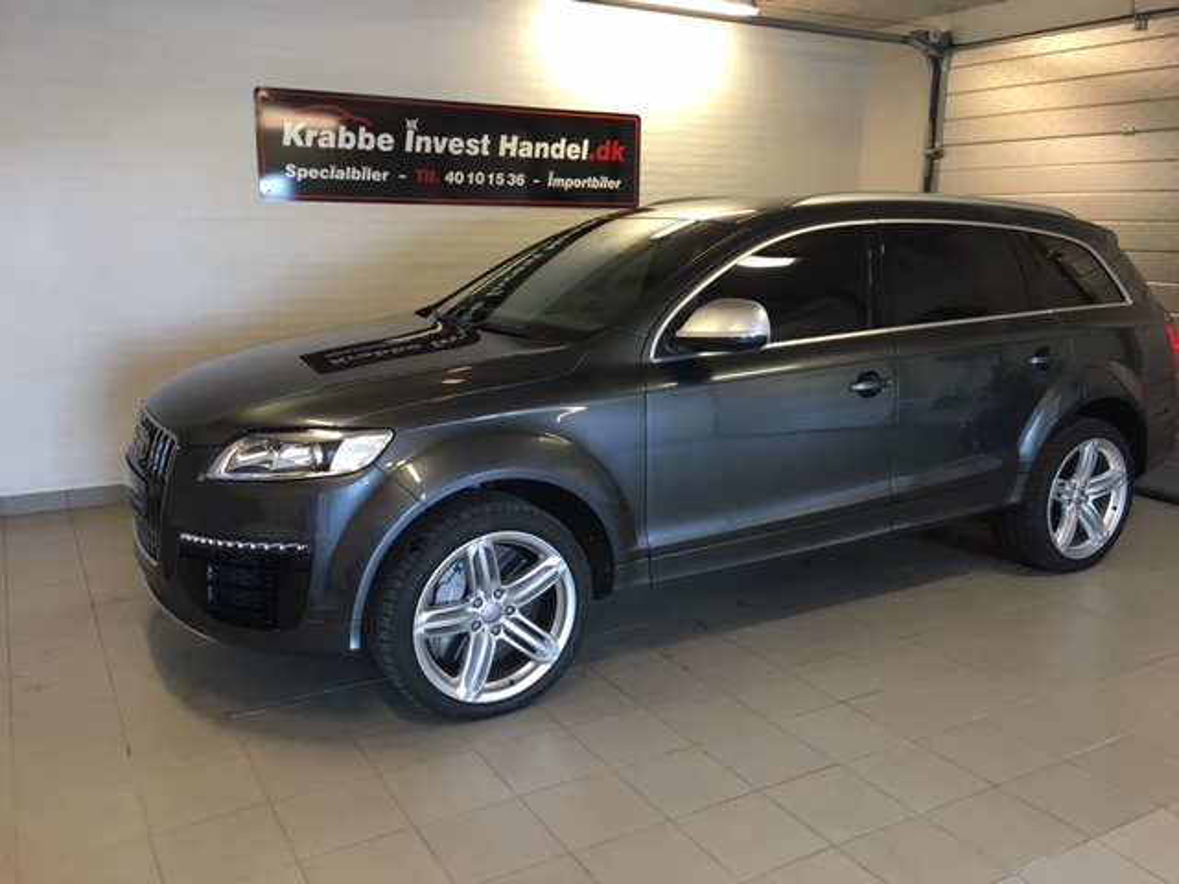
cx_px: 590
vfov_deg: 48.2
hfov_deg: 61.7
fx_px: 988
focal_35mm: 29
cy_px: 442
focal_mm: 4.15
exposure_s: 1/33
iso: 80
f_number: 2.2
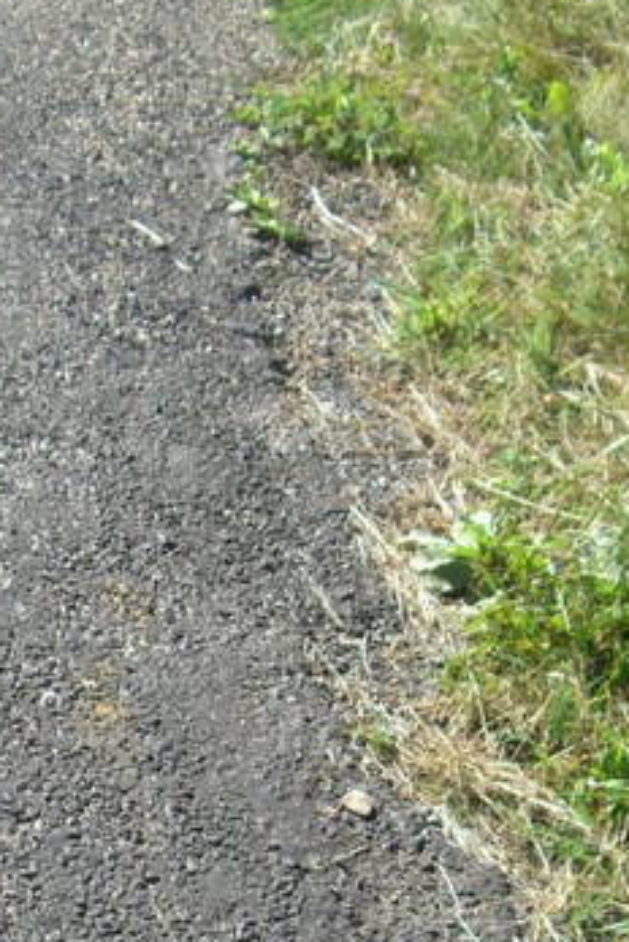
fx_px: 2380
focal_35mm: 91
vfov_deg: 22.0
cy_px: 774
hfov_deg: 14.9
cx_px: 95
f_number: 2.8
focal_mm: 7.9
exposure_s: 1/400
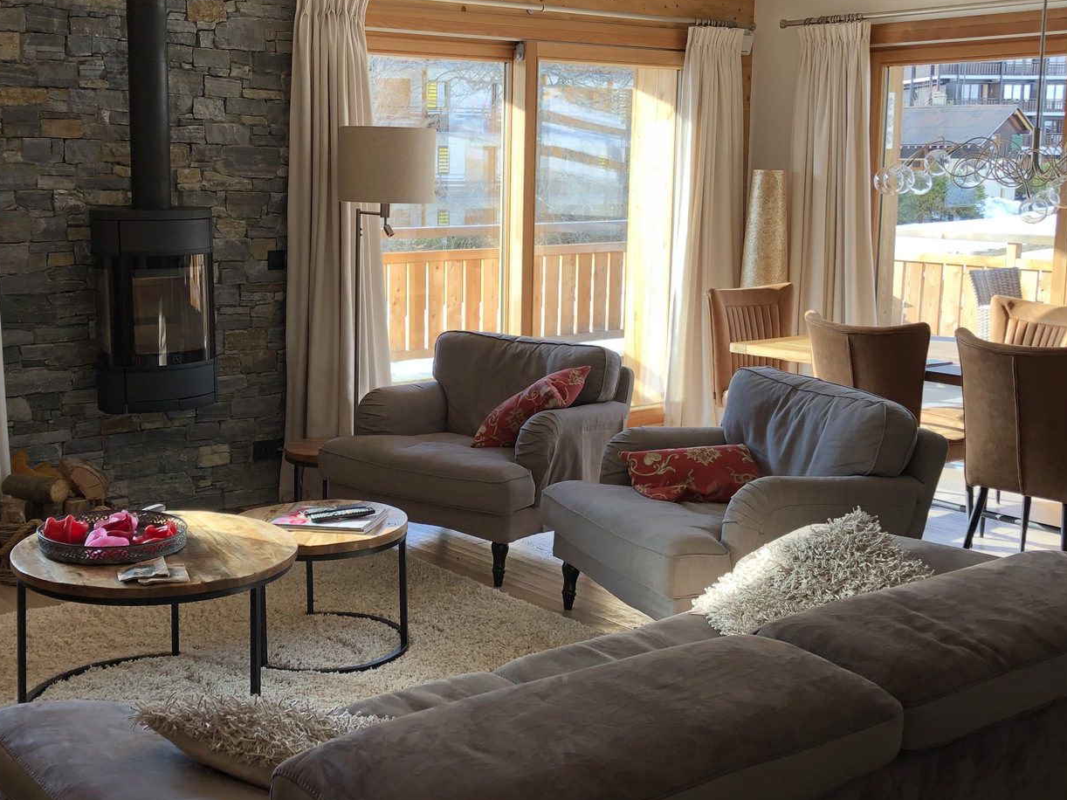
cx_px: 422
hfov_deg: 42.7
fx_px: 1356
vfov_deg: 32.9
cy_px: 385
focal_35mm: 44
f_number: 1.8
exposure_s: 1/120
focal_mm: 3.99
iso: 50
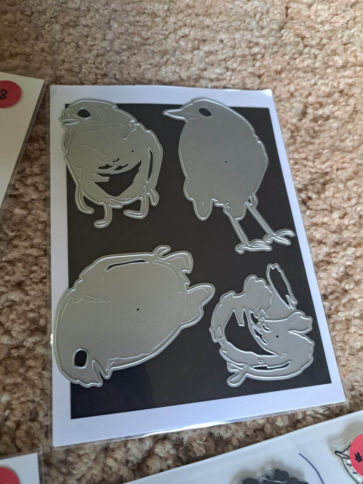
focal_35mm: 24
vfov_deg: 71.6
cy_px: 242
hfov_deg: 56.8
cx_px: 182
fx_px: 336
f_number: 1.8
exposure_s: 1/60
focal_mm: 5.23
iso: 500
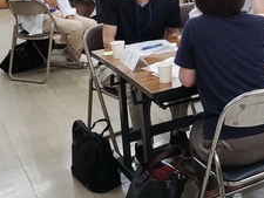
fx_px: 565
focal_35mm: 74
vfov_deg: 18.9
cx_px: 319
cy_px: -35
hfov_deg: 23.9
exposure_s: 1/50
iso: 320
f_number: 2.4
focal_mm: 4.3
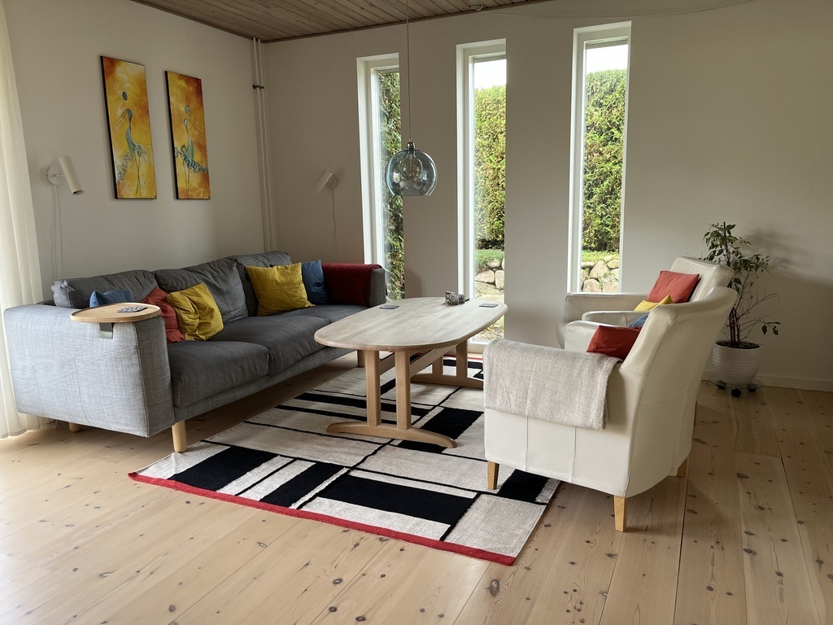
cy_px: 312
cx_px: 416
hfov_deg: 67.3
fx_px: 626
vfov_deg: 53.1
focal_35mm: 26
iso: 100
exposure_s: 1/121
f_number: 1.6
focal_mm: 5.1
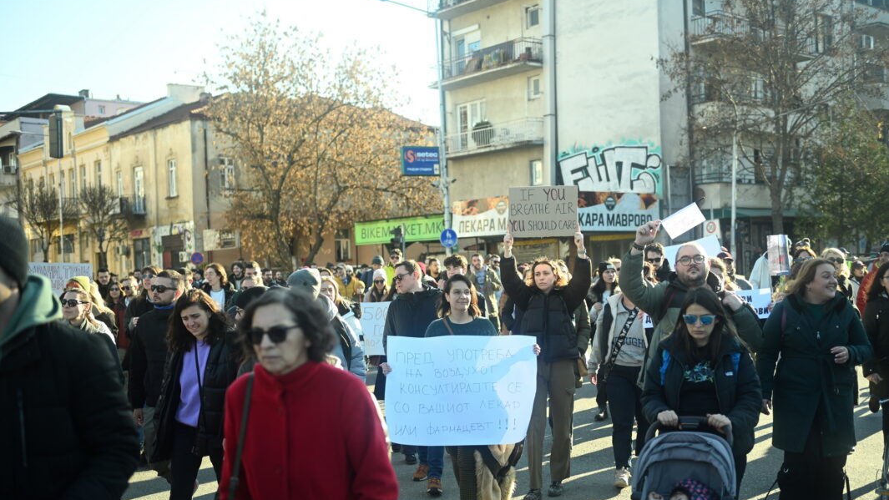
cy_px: 291
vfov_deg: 28.3
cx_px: 445
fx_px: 990
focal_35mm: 42
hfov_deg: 48.4
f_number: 2.5
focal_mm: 40
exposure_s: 1/1000
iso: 200
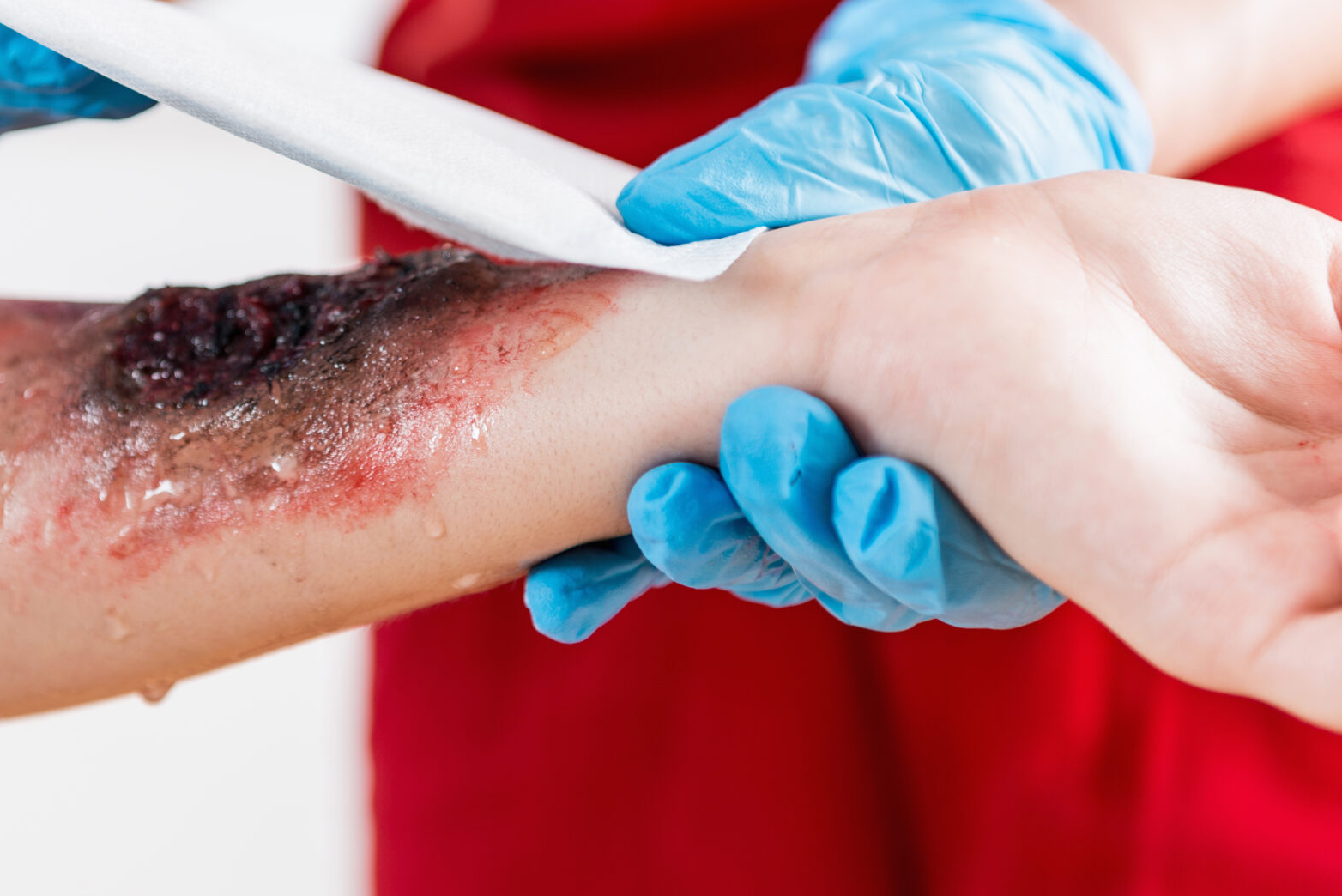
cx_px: 356
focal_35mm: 108
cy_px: 289
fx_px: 4027
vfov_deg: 12.7
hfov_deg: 18.8
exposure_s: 1/160
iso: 100
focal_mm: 66
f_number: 3.5
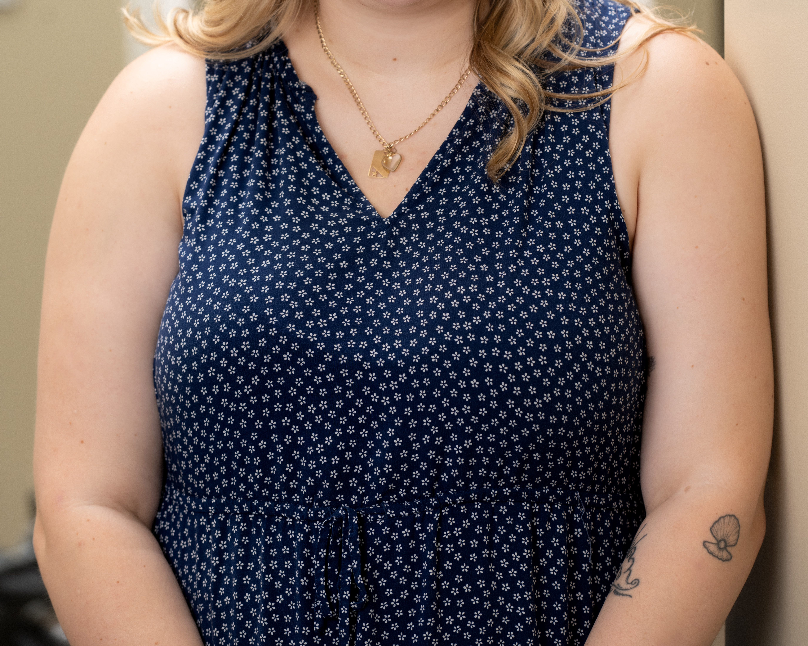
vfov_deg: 8.4
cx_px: 406
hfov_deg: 10.5
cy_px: 100
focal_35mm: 184
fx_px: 4400
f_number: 4.5
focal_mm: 130
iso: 400
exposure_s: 1/160
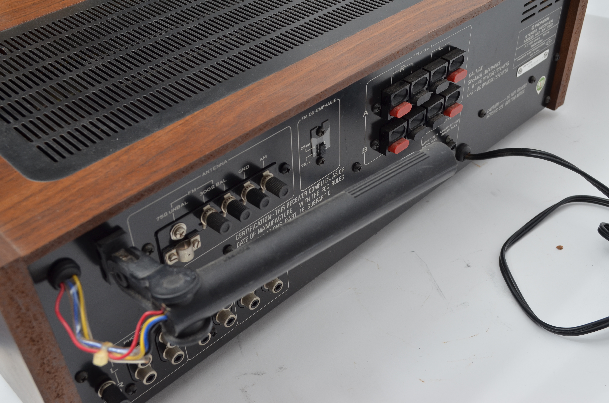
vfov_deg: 31.8
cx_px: 304
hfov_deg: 46.5
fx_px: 709
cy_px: 202
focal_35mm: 42
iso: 250
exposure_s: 1/125
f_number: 8
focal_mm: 28
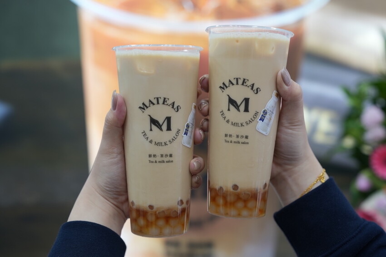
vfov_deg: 27.0
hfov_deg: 39.6
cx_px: 193
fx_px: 536
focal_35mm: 50
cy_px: 128
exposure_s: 1/60
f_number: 4
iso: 320
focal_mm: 50
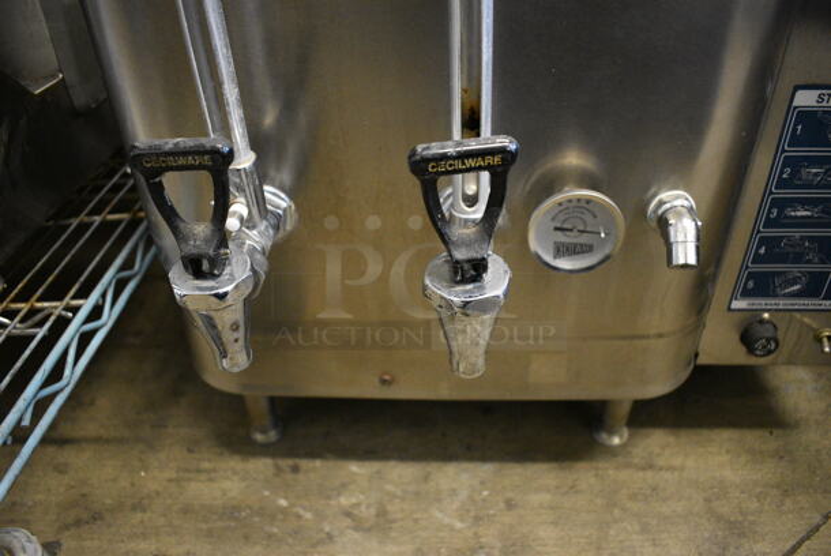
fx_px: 624
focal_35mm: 27
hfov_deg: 67.3
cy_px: 278
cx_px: 416
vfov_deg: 48.0
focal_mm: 18
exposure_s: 1/125
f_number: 3.5
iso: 4000
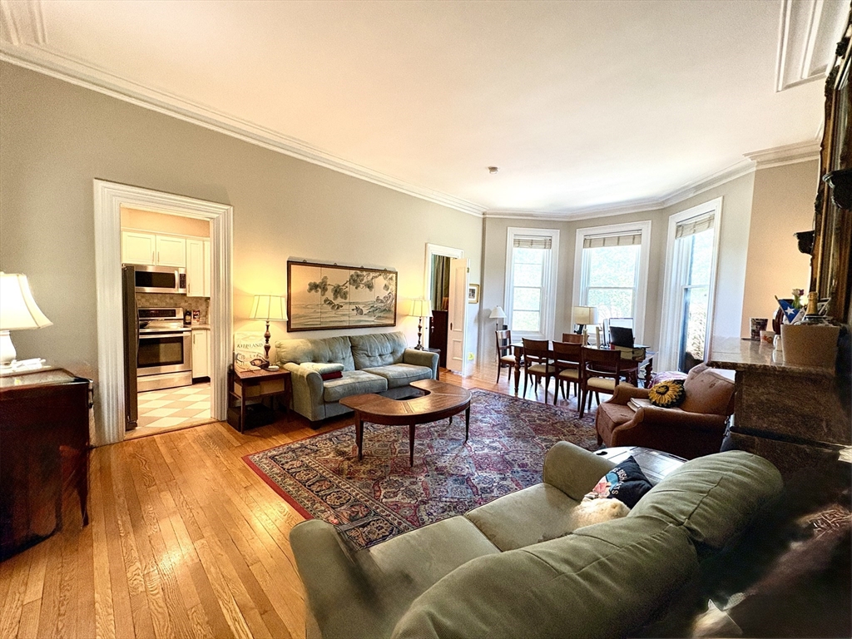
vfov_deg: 85.7
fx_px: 345
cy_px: 320
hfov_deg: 102.1
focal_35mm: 14
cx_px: 426
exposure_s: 1/60
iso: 320
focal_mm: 2.22
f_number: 2.2
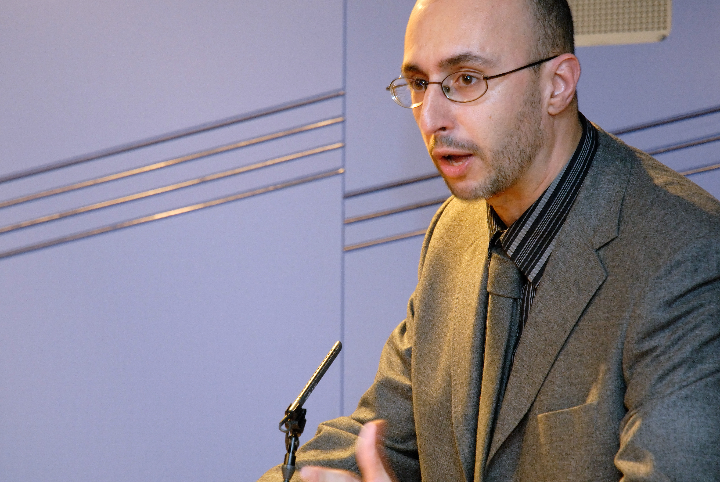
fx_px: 2643
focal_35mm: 132
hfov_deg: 15.5
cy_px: 229
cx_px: 342
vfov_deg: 10.4
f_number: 4.5
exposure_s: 1/25
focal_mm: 70
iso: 400
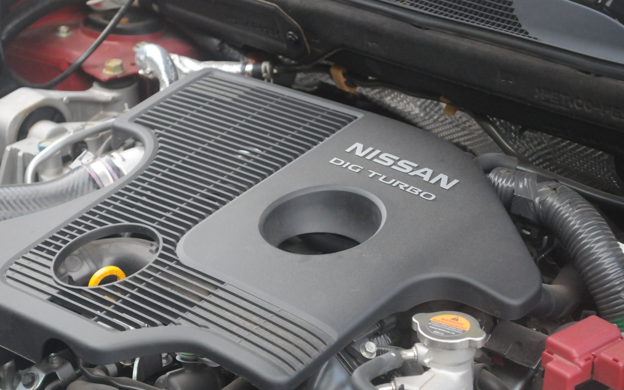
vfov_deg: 15.5
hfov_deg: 24.5
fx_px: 1437
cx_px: 313
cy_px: 187
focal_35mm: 85
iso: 2000
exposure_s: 1/80
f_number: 5.6
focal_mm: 55
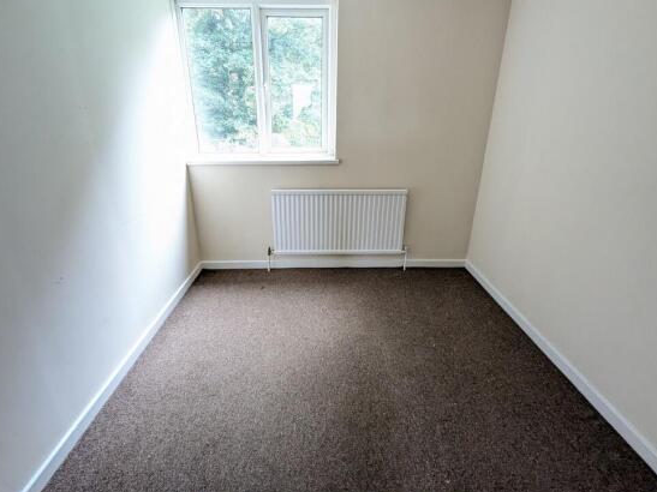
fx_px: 323
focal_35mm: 17
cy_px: 233
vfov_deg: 74.7
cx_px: 322
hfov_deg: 91.0
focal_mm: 2.35
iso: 740
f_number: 2.2
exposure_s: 1/30.9
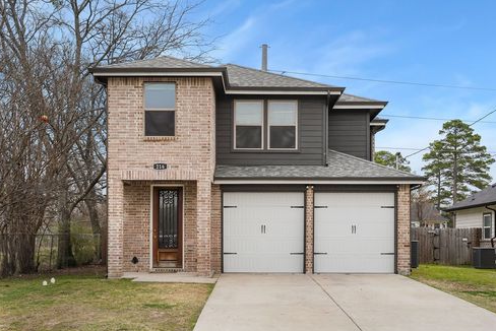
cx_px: 250
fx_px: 615
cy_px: 168
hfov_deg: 43.9
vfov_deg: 30.2
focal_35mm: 45
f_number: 7.1
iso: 640
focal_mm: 43.6
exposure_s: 1/250
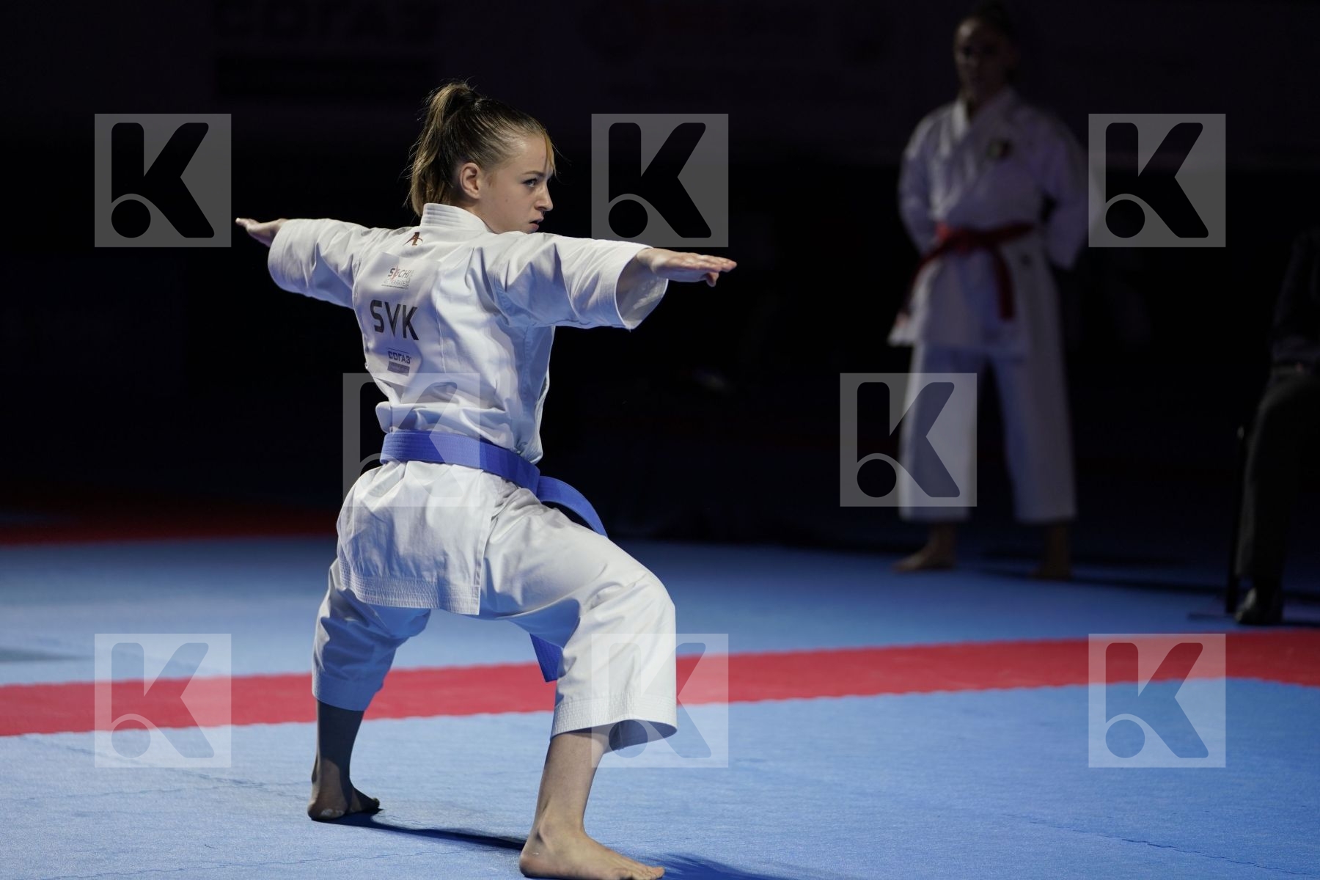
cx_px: 660
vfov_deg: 9.8
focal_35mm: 140
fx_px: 5133
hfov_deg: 14.7
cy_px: 440
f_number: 2.8
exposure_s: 1/500
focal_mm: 140
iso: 400
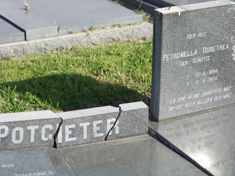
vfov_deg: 17.0
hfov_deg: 22.5
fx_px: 591
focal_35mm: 87
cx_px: 118
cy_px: 88
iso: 64
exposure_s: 1/500
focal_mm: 14.6
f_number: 3.2
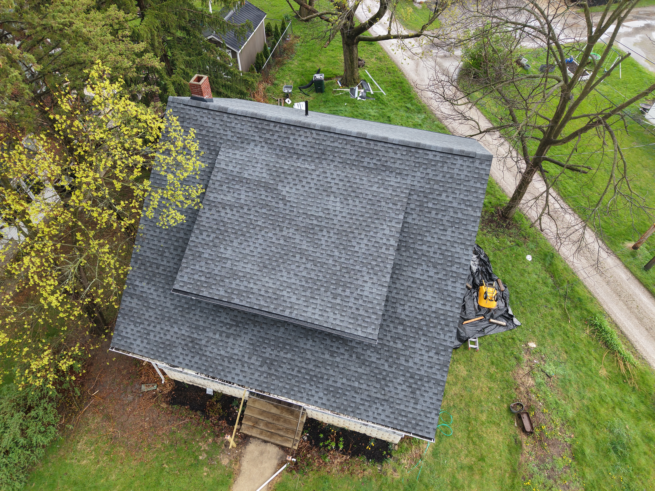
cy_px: 246
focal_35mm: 24
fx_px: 454
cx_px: 328
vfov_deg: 56.8
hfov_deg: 71.6
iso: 100
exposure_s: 1/250
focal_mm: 8.67
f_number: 1.8
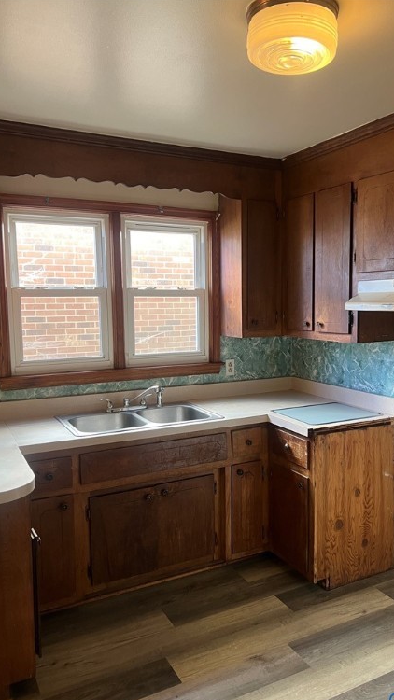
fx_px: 538
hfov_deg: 40.1
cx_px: 228
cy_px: 356
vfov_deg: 66.1
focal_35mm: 29
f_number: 1.5
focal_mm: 5.7
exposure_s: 1/60
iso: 125
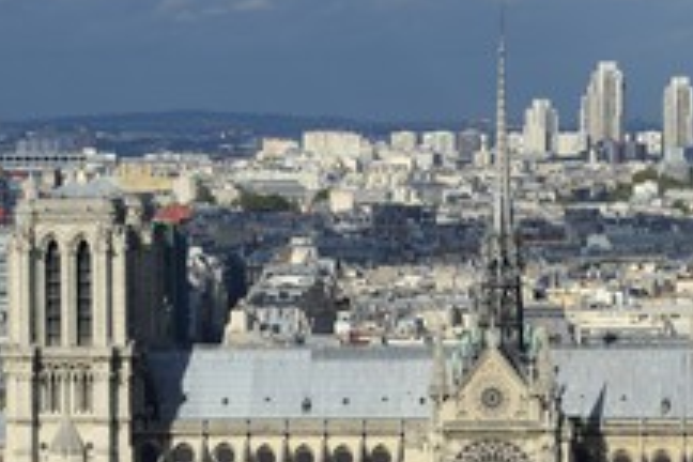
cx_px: 517
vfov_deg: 5.2
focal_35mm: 263
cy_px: 407
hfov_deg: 7.8
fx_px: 5062
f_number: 16
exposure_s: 1/250
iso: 200
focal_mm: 135
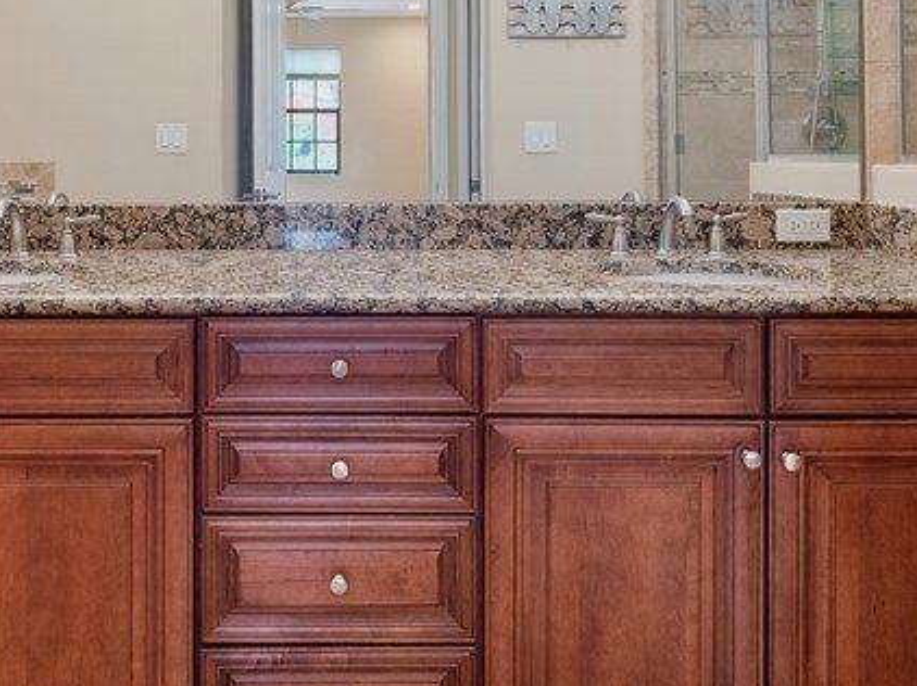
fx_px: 900
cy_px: 156
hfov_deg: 53.6
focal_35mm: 34
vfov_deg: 40.4
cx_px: 363
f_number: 7.1
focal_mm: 7
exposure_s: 1/2
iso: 200
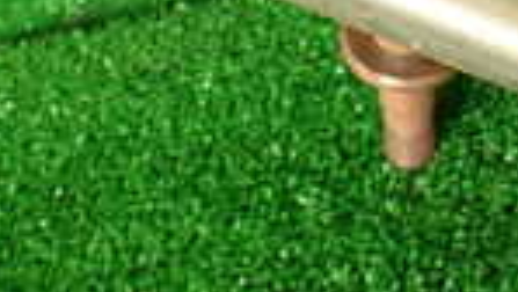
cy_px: -118
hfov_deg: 18.5
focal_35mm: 110
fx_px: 1512
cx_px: 615
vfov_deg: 10.7
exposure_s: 1/60
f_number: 2
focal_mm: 4.5
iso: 125
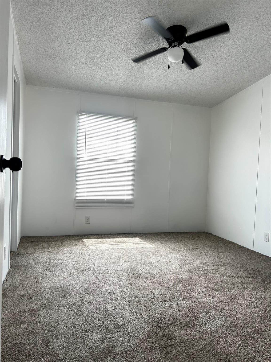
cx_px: 136
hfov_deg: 53.1
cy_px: 181
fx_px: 271
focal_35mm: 26
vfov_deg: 67.3
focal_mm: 5.7
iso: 50
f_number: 1.5
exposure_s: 1/121
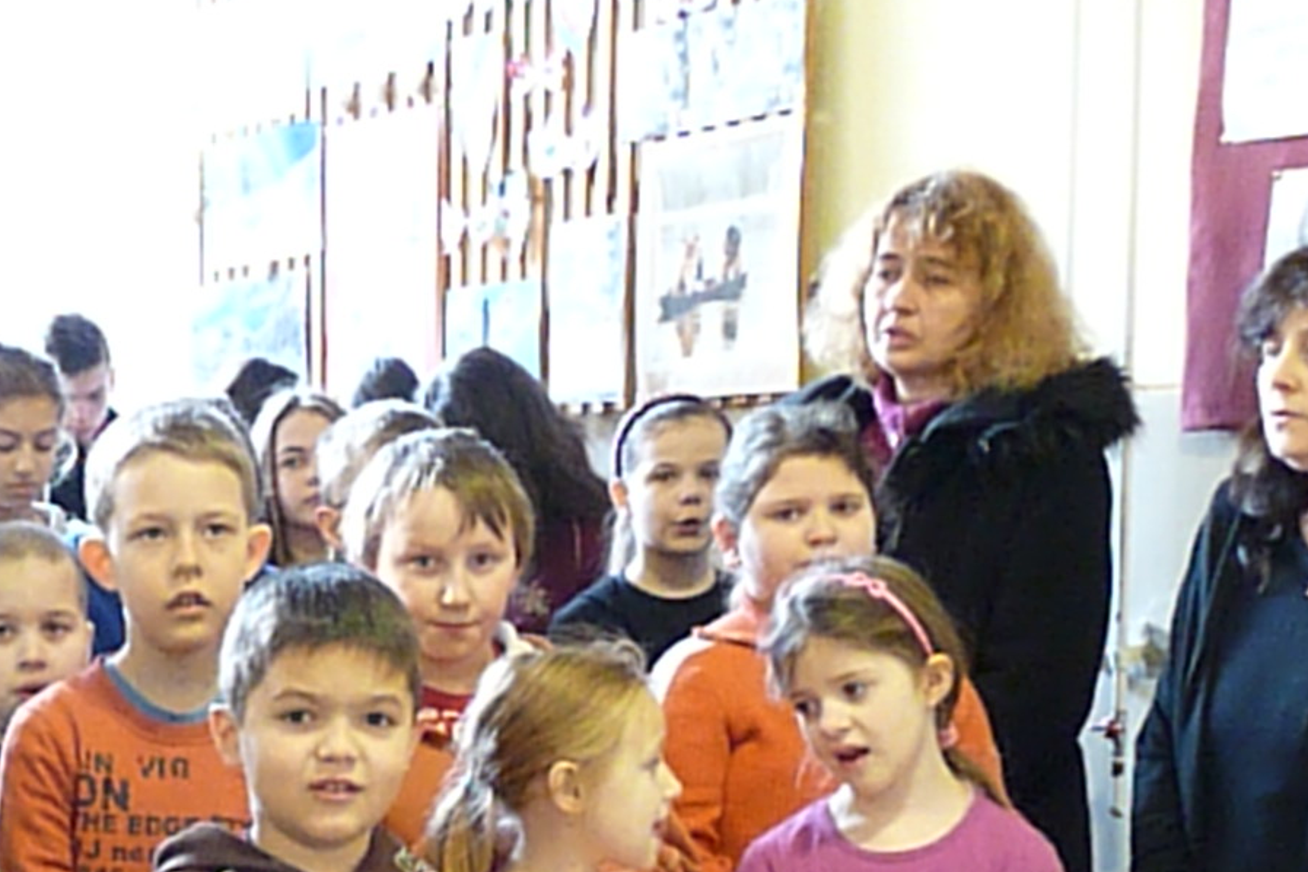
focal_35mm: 76
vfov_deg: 17.2
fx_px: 2761
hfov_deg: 26.3
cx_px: 343
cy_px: 1006
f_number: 3
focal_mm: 5.6
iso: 1250
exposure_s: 1/30
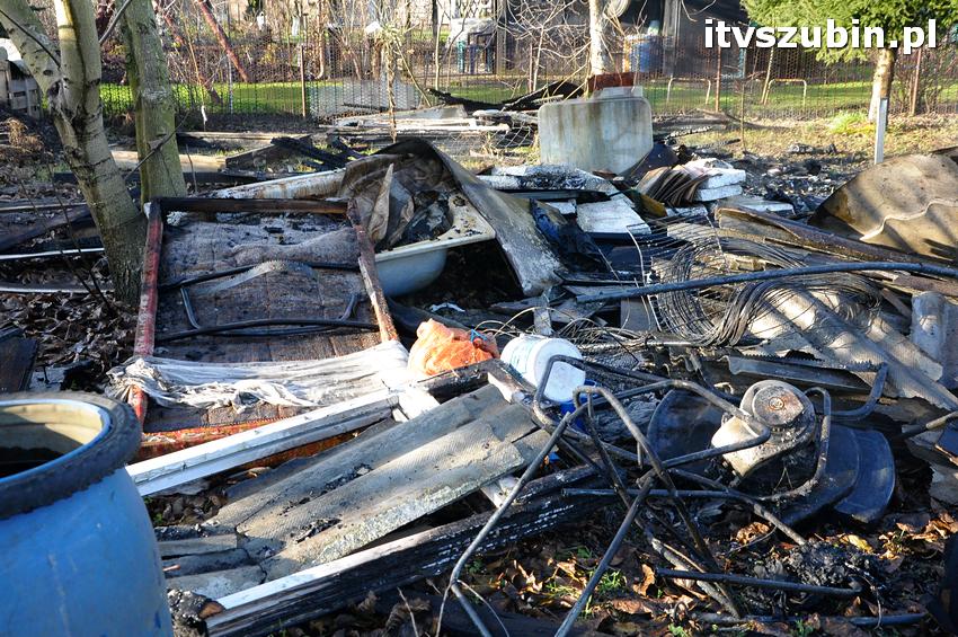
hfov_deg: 46.4
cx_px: 479
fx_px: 1117
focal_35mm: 42
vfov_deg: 31.8
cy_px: 318
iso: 1000
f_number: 8
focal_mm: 28
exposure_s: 1/250
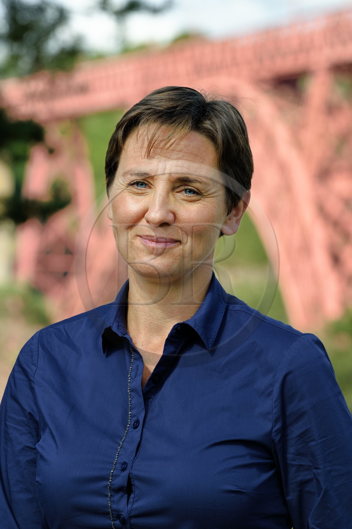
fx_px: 2933
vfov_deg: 10.3
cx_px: 176
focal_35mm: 200
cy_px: 264
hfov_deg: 6.9
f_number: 10
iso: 200
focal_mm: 200
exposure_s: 1/250
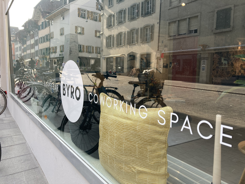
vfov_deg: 49.7
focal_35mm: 28
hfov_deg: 63.4
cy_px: 92
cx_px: 122
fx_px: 198
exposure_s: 1/209
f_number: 1.8
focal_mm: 3.99
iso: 20
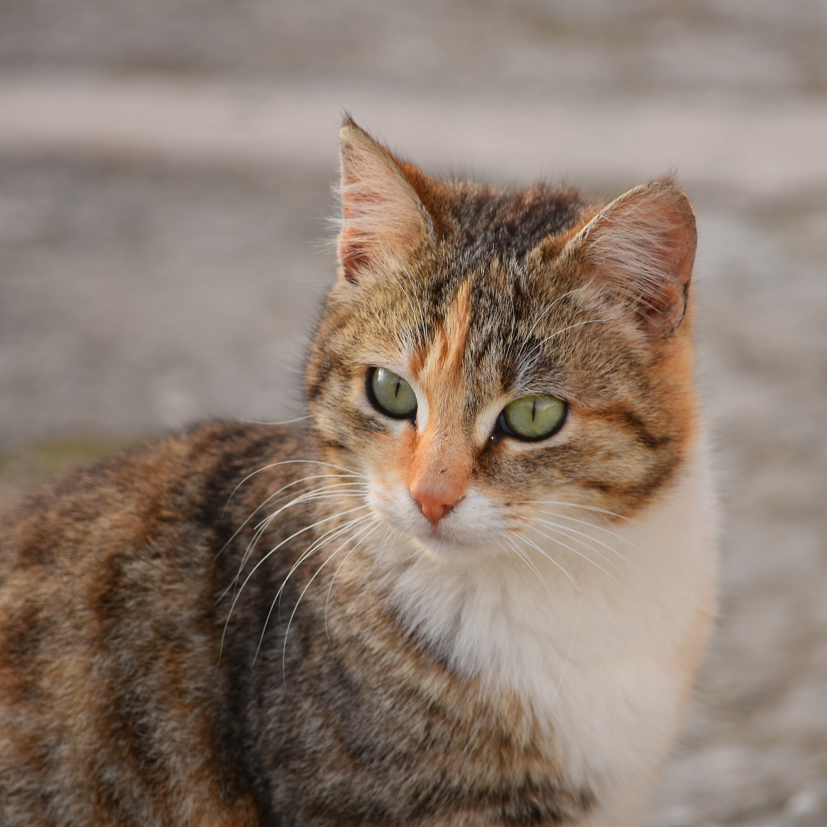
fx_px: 15542
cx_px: 425
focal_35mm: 575
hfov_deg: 3.0
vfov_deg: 3.0
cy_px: 413
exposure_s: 1/100
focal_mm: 300
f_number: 5.6
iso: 100
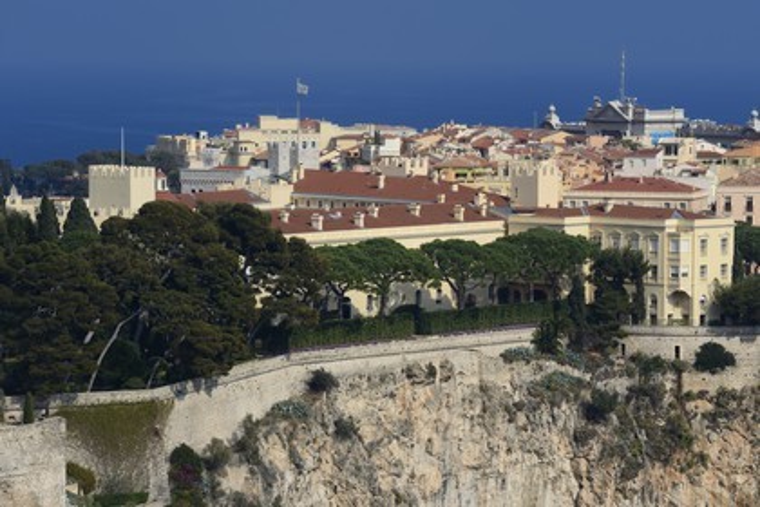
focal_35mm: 140
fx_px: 2955
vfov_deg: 9.8
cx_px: 380
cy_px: 254
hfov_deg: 14.7
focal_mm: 140
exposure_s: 1/320
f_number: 10
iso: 200
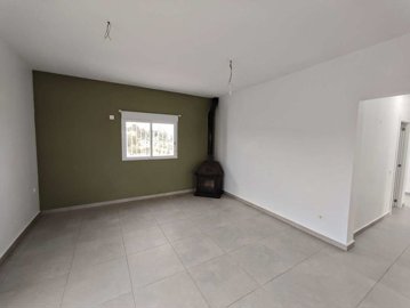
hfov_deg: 102.0
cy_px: 154
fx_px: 166
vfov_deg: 85.8
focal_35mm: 14
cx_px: 205
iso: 500
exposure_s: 1/60
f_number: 2.2
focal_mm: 2.16
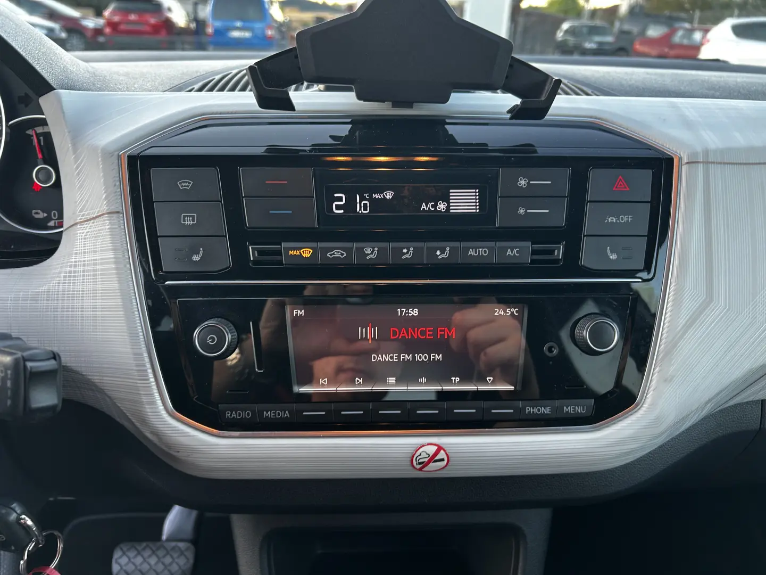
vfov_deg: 53.1
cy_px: 288
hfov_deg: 67.3
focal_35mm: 26
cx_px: 383
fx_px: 575
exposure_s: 1/60
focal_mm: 5.7
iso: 80
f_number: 1.5
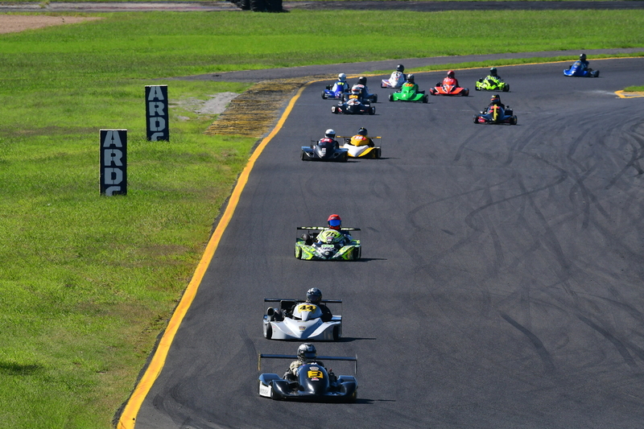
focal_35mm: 585
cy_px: 214
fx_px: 10462
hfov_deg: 3.5
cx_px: 322
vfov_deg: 2.3
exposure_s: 1/640
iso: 500
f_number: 13
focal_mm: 390
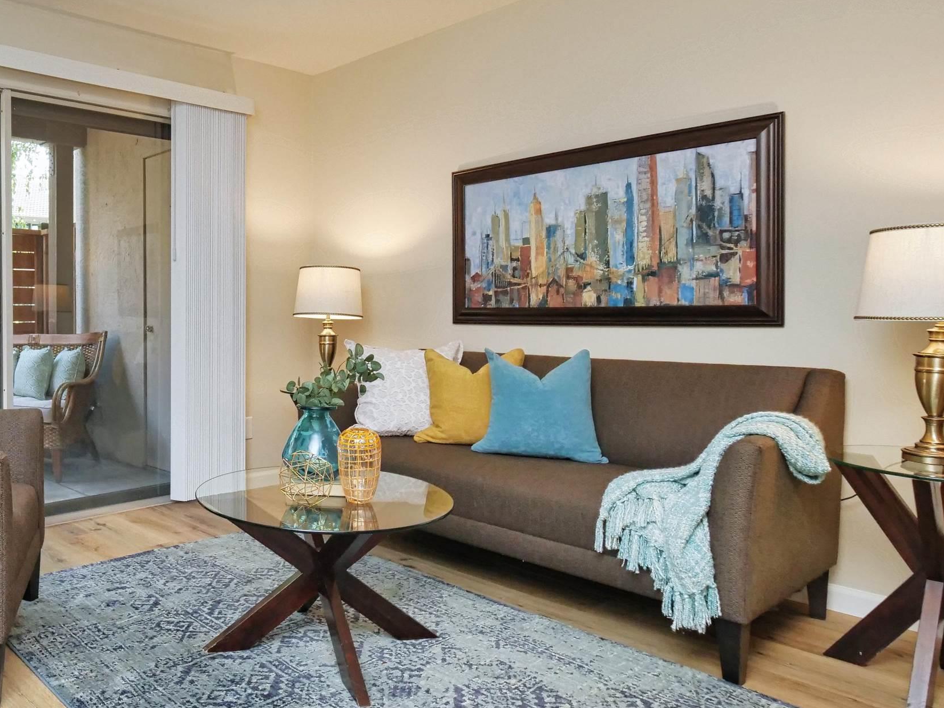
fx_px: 709
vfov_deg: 53.1
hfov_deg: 63.1
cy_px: 343
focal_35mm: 26
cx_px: 227
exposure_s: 1/160
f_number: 3.5
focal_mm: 7
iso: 800
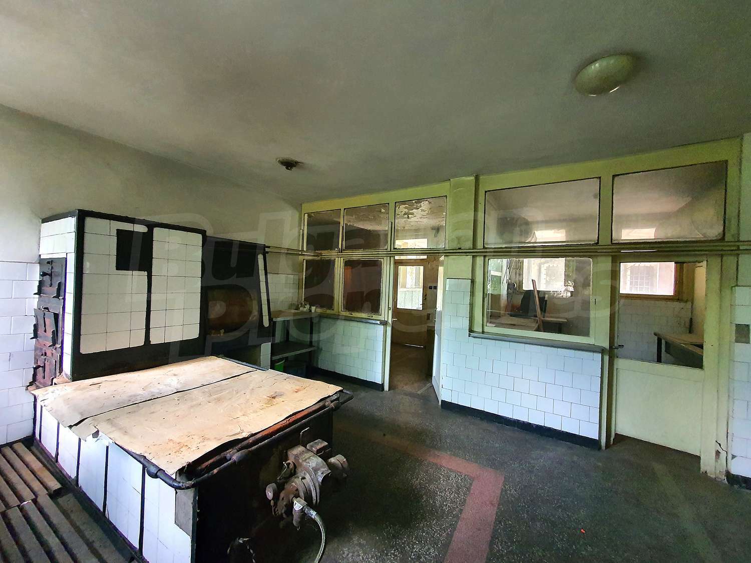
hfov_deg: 106.2
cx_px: 376
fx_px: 282
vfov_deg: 89.9
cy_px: 282
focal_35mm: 13
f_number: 2.2
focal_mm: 1.8
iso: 640
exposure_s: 1/33
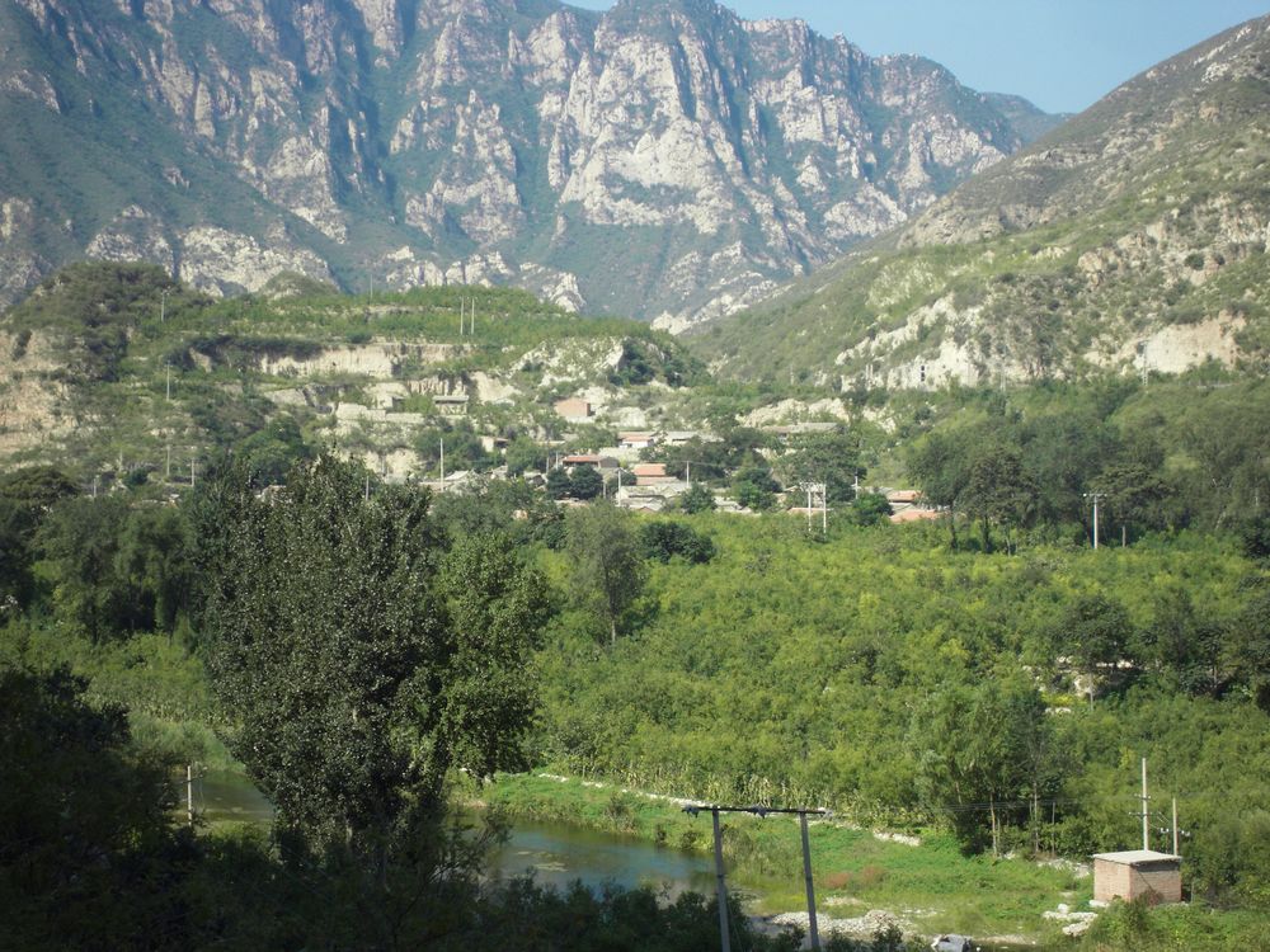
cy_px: 476
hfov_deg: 22.5
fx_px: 3192
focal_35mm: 87
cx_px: 635
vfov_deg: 17.0
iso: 80
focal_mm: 15.5
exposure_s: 1/250
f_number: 5.9
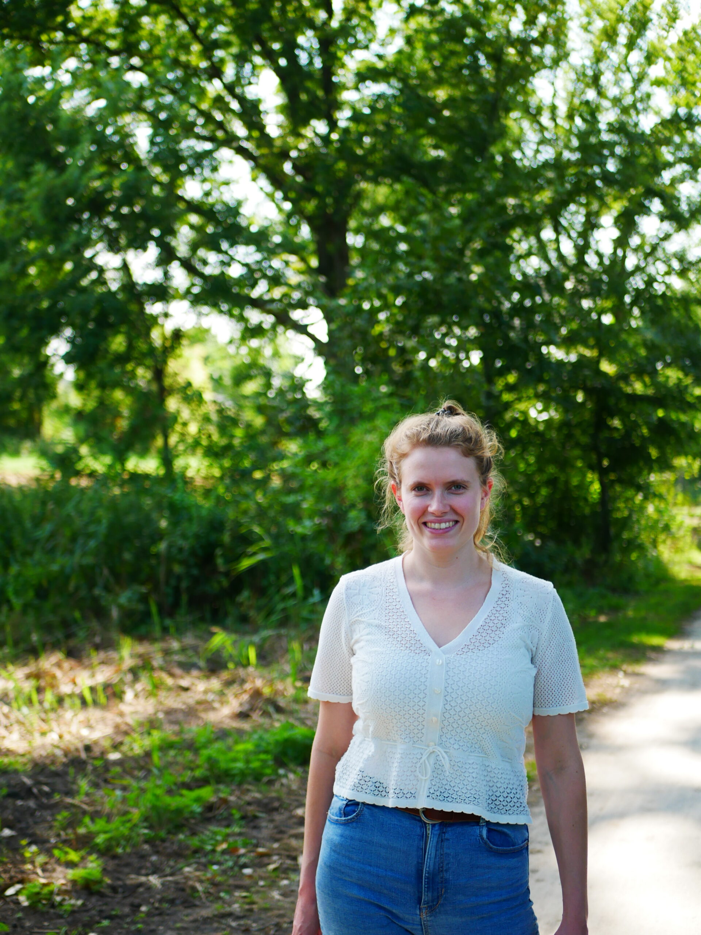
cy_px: 468
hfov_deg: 29.1
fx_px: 1350
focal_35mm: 50
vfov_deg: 38.2
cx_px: 350
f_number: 1.7
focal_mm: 25
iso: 200
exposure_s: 1/1000
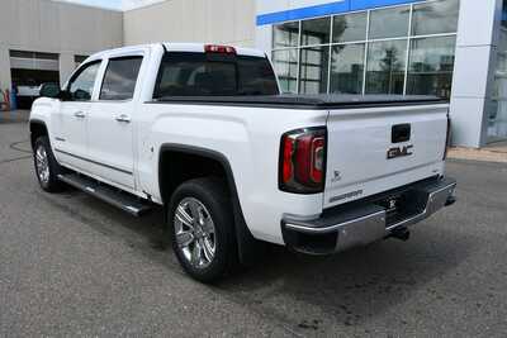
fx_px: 423
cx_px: 254
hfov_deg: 61.9
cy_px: 169
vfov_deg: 43.6
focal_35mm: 30
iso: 100
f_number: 8
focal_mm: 20
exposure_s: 1/250
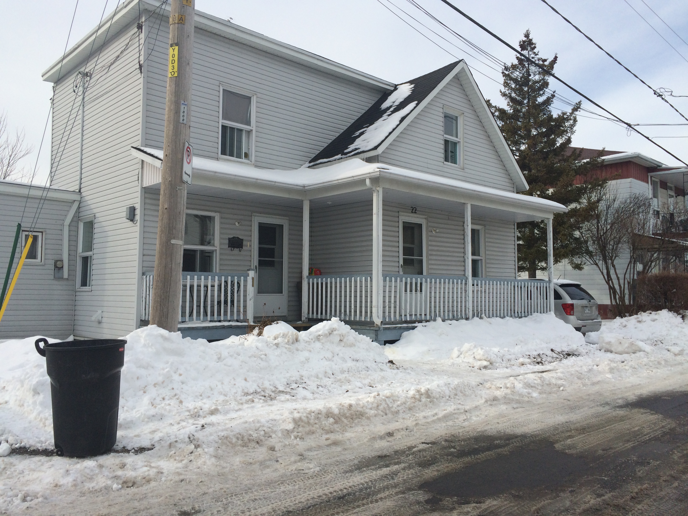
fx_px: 576
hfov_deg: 61.7
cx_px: 344
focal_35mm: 29
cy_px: 258
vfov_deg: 48.2
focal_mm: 4.15
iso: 32
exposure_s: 1/2160
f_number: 2.2
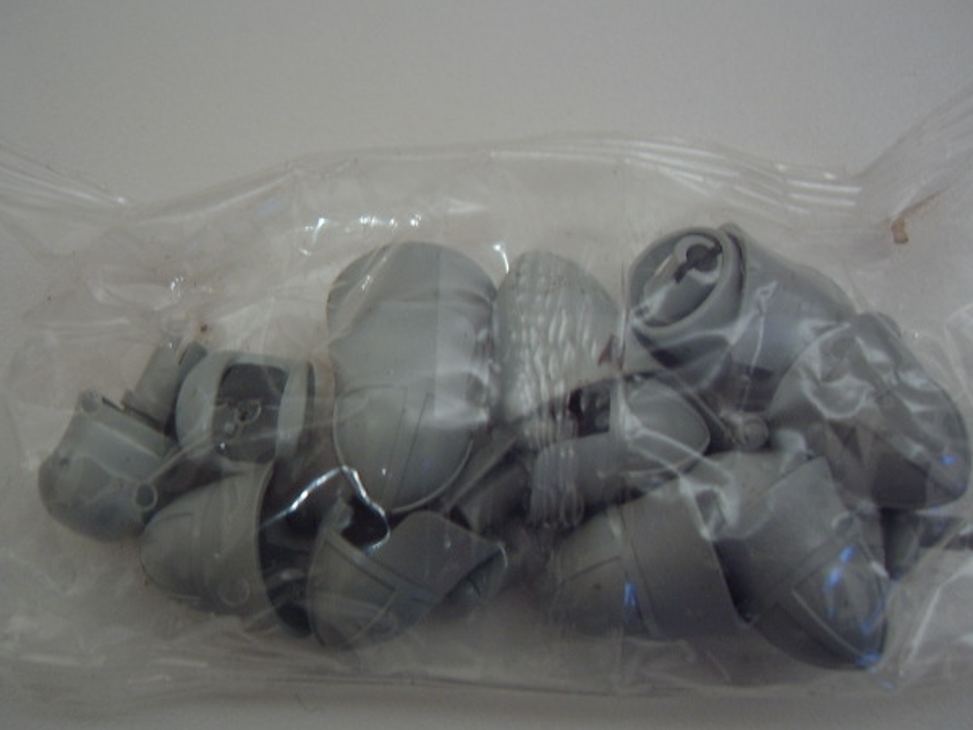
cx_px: 499
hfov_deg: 55.3
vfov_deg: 43.0
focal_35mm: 33
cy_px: 351
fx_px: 928
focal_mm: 8.13
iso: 100
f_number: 2.7
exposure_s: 1/5
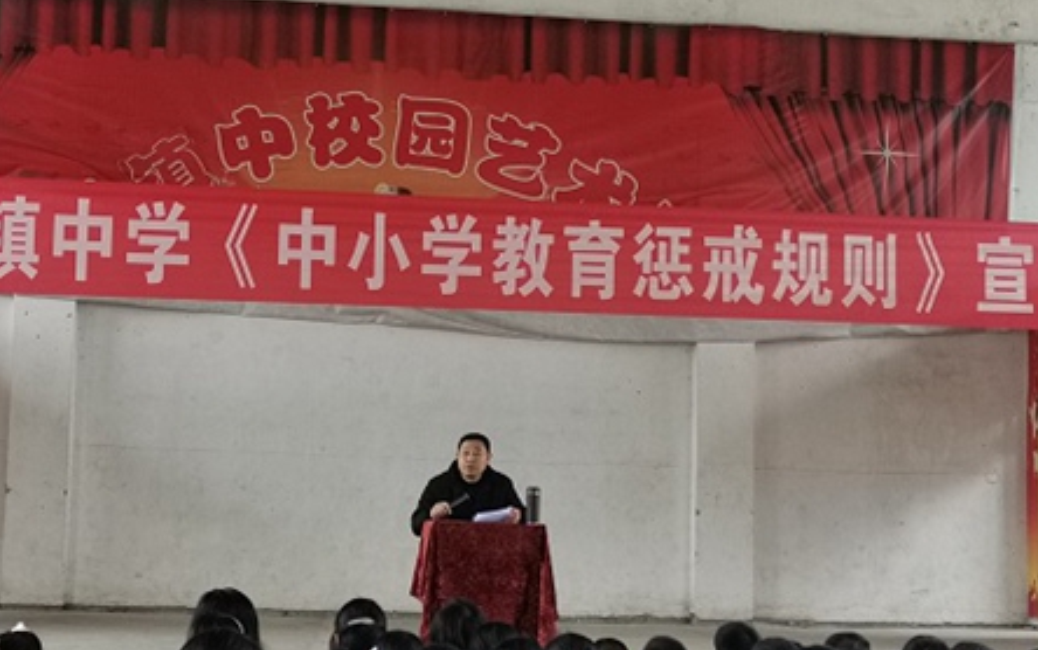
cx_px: 442
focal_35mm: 58
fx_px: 1642
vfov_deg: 22.4
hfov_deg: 35.0
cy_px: 360
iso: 400
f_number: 1.8
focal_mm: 4.75
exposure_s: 1/100
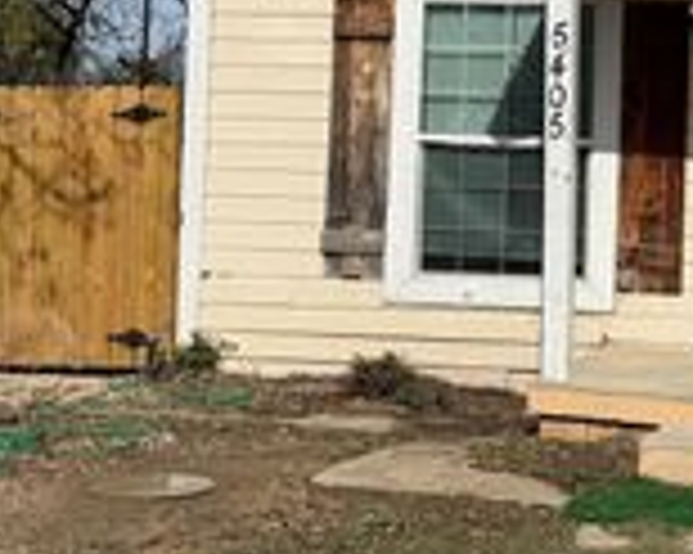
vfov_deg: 19.9
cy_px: 97
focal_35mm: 76
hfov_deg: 23.8
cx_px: 729
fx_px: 1558
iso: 80
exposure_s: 1/14286
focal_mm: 6.76
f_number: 1.78
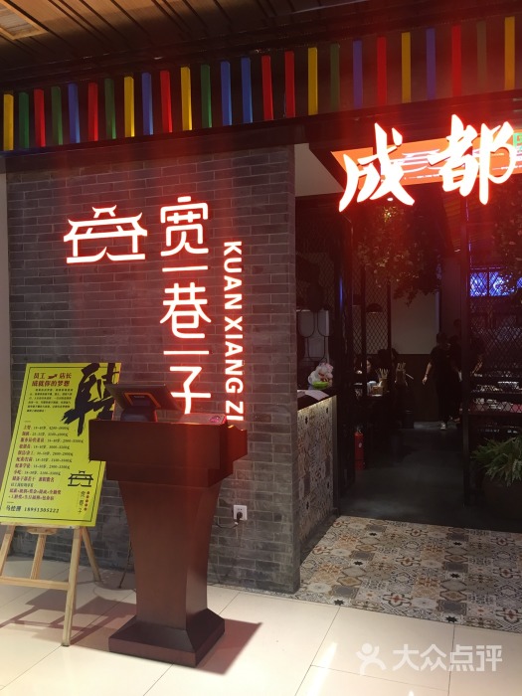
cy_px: 348
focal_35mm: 29
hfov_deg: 48.2
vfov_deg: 61.7
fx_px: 583
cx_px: 261
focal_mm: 4.15
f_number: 2.2
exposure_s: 1/17
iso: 40
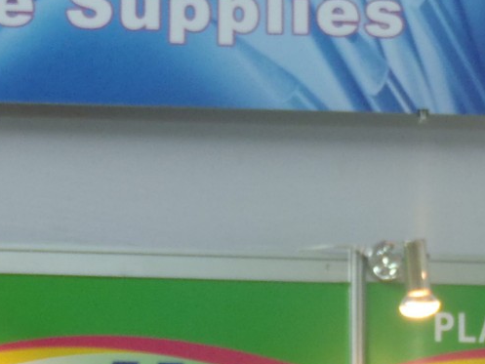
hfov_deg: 16.5
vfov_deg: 12.2
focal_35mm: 119
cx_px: 236
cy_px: 402
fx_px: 1668
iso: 200
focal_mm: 6.64
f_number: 4.7
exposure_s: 1/25
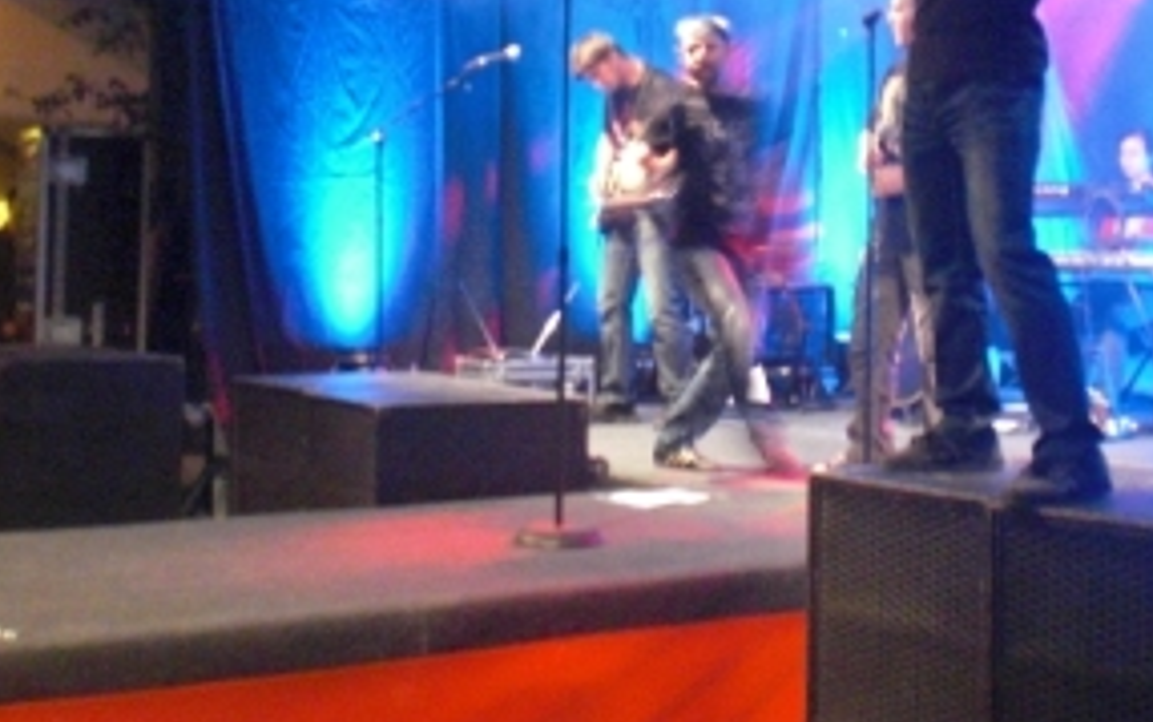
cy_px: 141
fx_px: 1980
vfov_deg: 20.4
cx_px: 710
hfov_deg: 32.3
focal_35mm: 63
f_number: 3.1
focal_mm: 6.3
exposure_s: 1/8
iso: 800
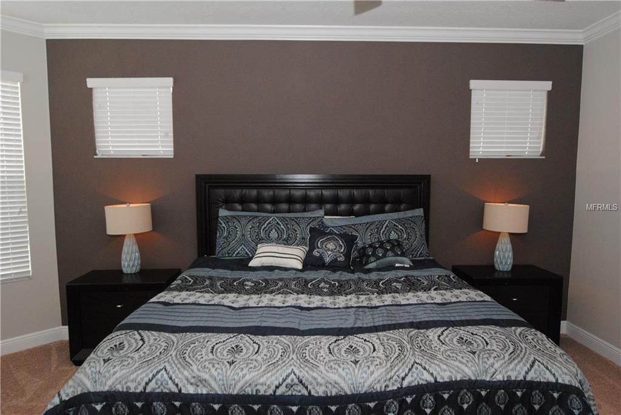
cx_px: 310
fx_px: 362
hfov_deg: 81.2
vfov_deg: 59.6
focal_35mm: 21
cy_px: 208
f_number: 7.1
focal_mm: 14
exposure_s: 1/60
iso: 800
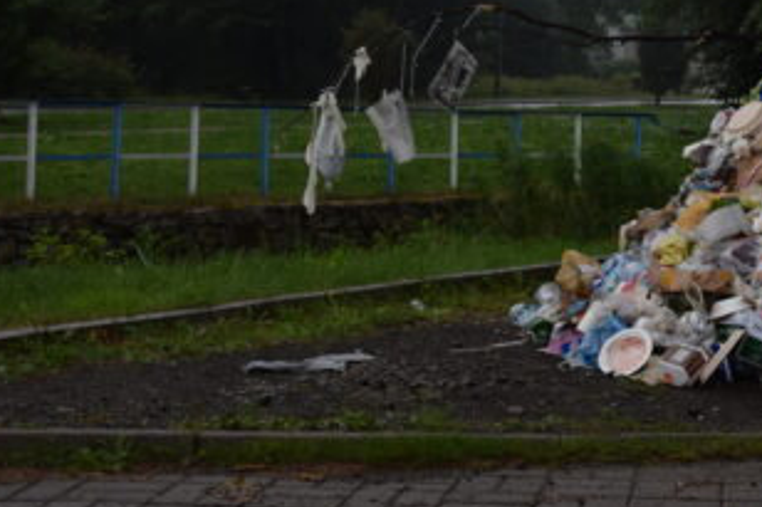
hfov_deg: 25.7
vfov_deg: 17.7
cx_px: 710
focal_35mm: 76
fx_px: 1608
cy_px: 67
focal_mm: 26
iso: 100
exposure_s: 1/100
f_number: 5.6
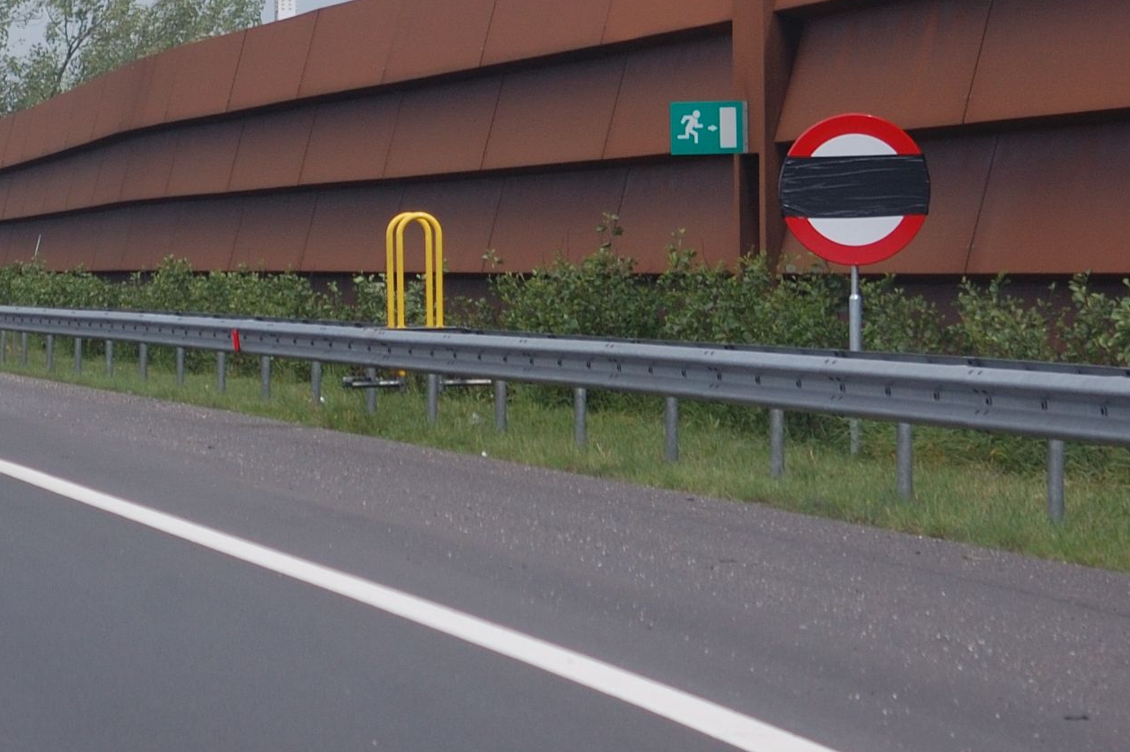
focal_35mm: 251
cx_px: -219
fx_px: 7873
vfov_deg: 5.5
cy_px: 146
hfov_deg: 8.1
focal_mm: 70
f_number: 6.3
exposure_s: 1/640
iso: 200
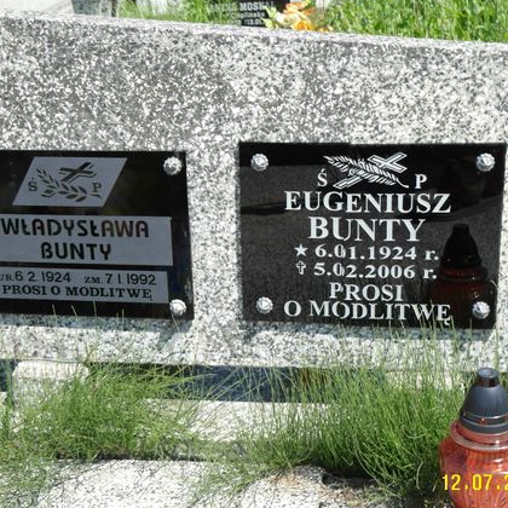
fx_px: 1096
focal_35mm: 66
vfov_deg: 26.1
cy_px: 254
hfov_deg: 26.1
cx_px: 213
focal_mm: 10.6
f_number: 2.4
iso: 80
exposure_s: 1/1500
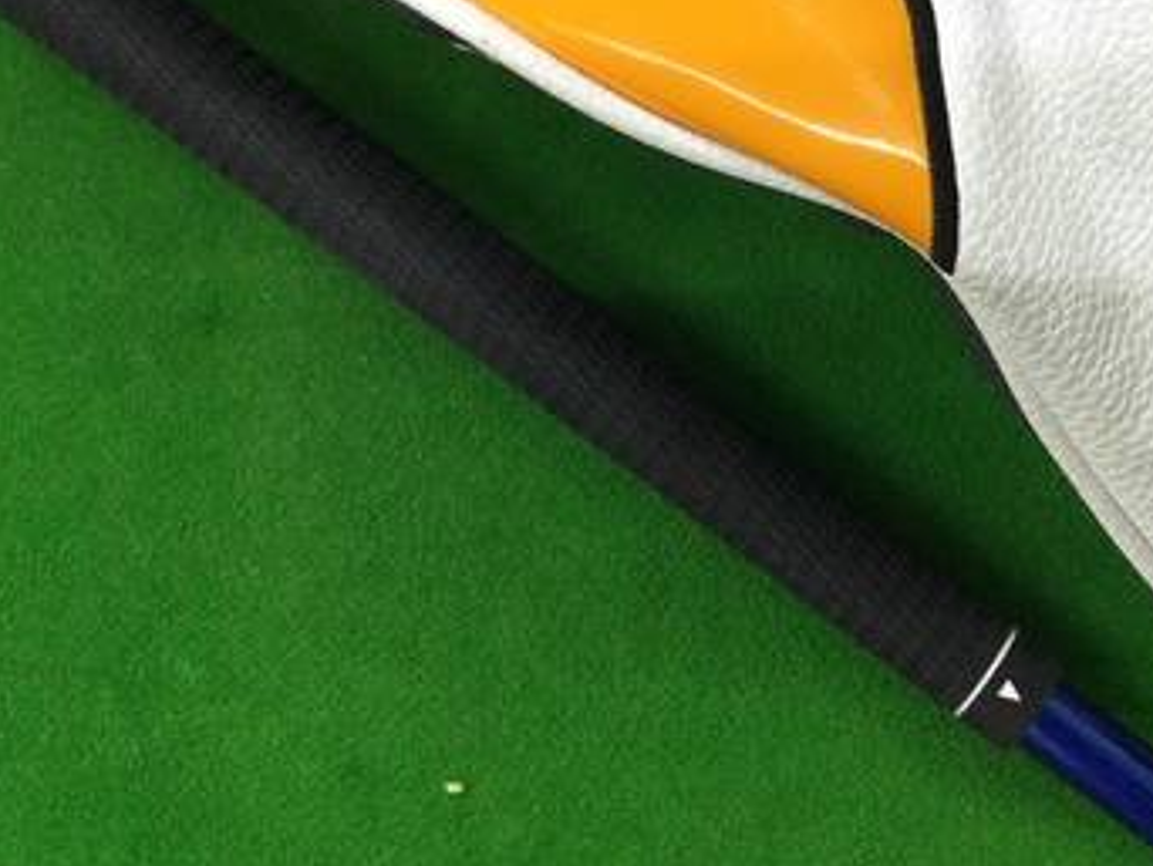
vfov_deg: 24.6
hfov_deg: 32.5
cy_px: 91
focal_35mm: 58
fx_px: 1933
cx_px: 880
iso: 50
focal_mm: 3.3
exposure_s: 1/30
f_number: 2.4
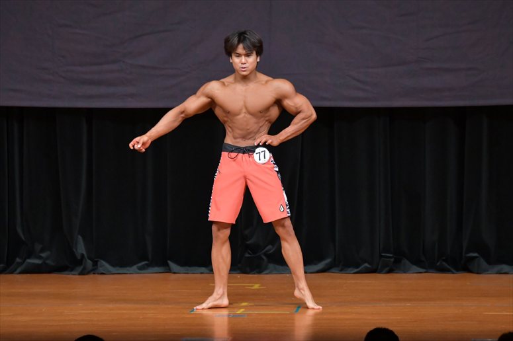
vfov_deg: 4.8
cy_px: 170
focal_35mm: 285
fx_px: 4059
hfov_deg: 7.2
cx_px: 256
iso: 5000
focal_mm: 190
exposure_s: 1/400
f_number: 5.6
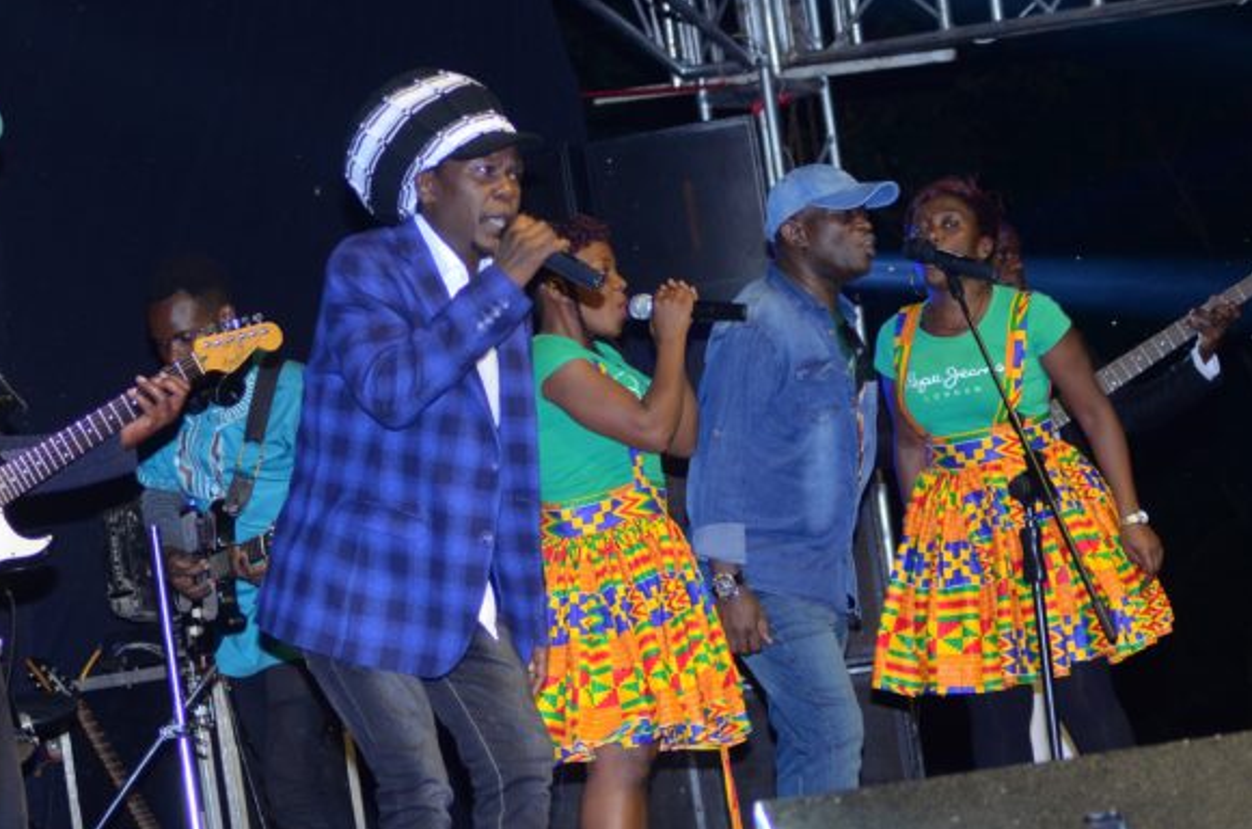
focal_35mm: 126
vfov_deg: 10.8
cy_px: 411
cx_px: 509
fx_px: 4372
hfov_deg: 16.3
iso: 640
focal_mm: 70
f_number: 4.5
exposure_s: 1/160
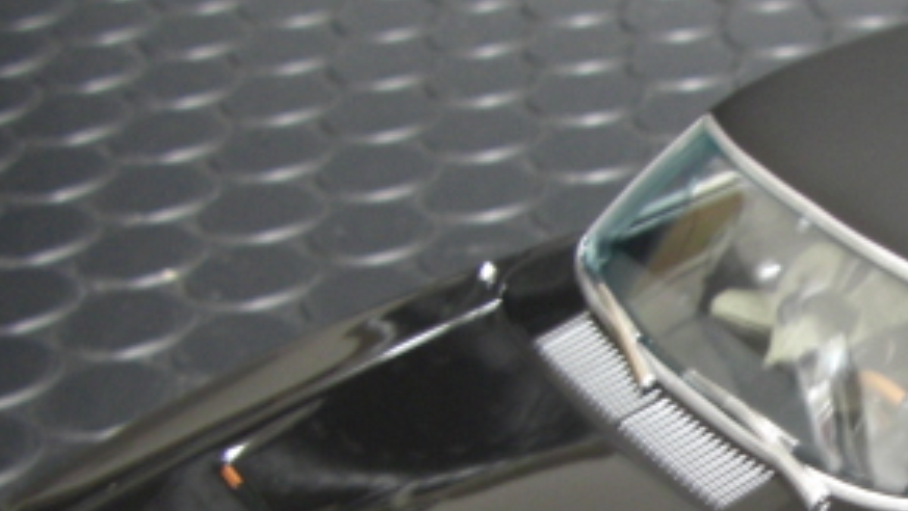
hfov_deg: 22.7
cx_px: 864
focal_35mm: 91
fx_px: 2192
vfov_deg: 13.1
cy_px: 511
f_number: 3.4
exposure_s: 1/8
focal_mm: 6.3
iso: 200
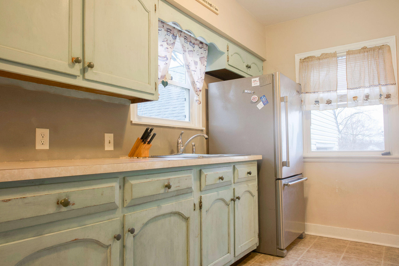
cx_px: 200
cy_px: 133
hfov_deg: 71.5
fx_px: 277
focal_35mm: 25
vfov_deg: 51.3
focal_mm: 17
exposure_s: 1/4
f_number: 5.6
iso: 640
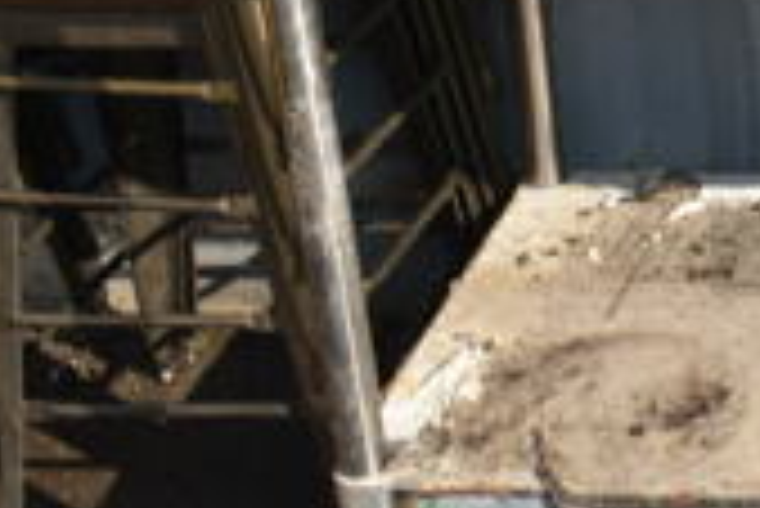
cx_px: 1214
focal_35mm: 108
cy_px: 58
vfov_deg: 12.6
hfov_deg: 16.8
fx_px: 2282
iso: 100
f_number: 8
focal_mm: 20
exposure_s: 1/125
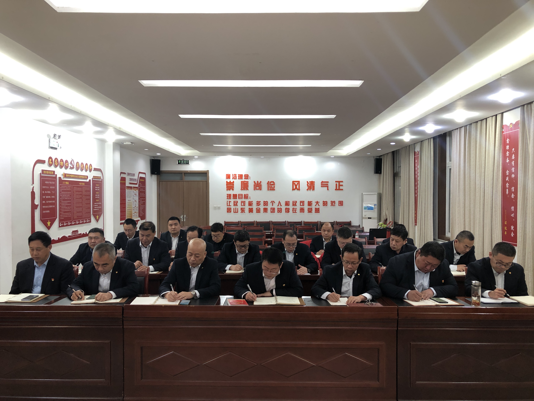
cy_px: 200
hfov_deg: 63.4
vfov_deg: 49.7
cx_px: 267
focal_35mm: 28
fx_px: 432
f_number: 1.8
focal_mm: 3.99
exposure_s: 1/30
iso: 32
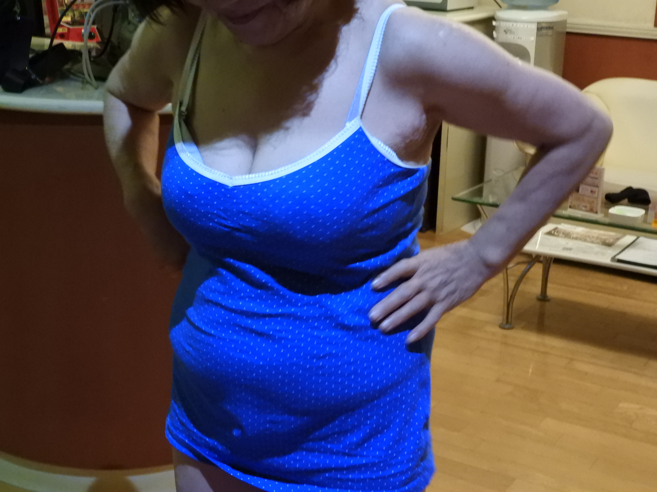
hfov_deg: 32.2
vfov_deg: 24.4
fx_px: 1139
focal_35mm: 60
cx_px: 328
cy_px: 246
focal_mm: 10.7
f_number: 4.2
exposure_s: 1/30
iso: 1600
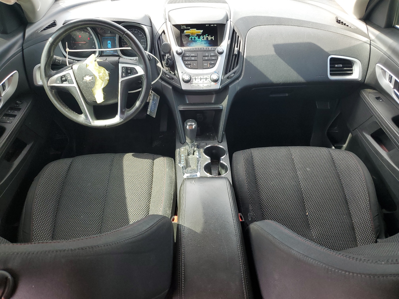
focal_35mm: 26
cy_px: 150
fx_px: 300
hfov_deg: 67.3
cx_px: 200
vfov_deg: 53.1
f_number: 1.5
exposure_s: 1/175
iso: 50
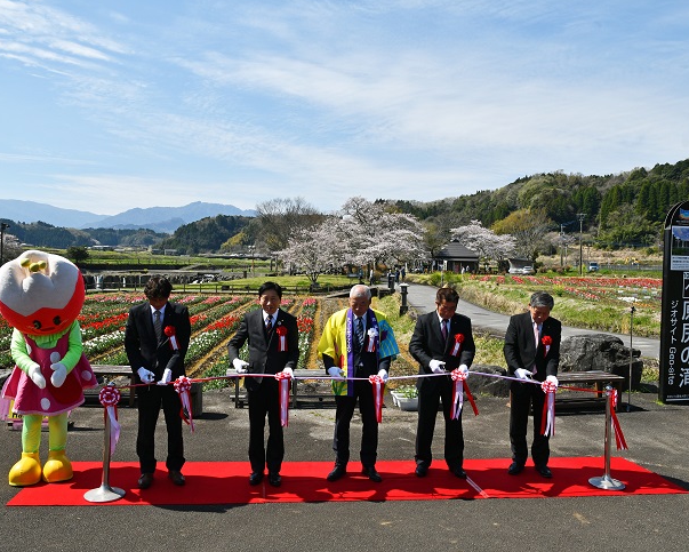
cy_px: 272
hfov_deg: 62.2
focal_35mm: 28
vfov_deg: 51.6
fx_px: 571
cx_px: 344
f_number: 11
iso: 100
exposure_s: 1/320
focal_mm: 16
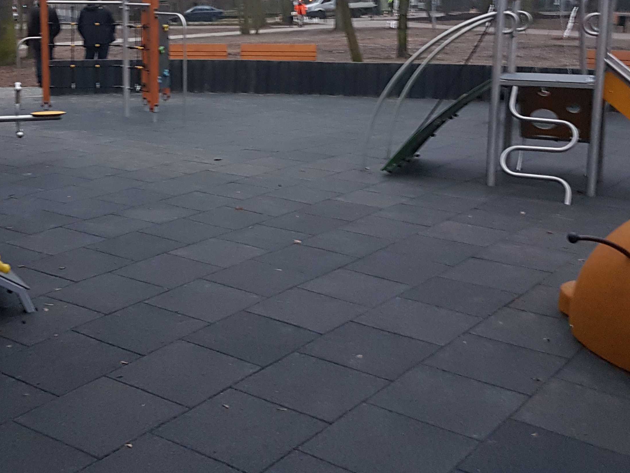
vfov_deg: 29.6
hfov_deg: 39.0
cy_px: 101
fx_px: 874
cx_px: 192
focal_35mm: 48
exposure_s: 1/10
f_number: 1.7
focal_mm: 4.2
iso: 250
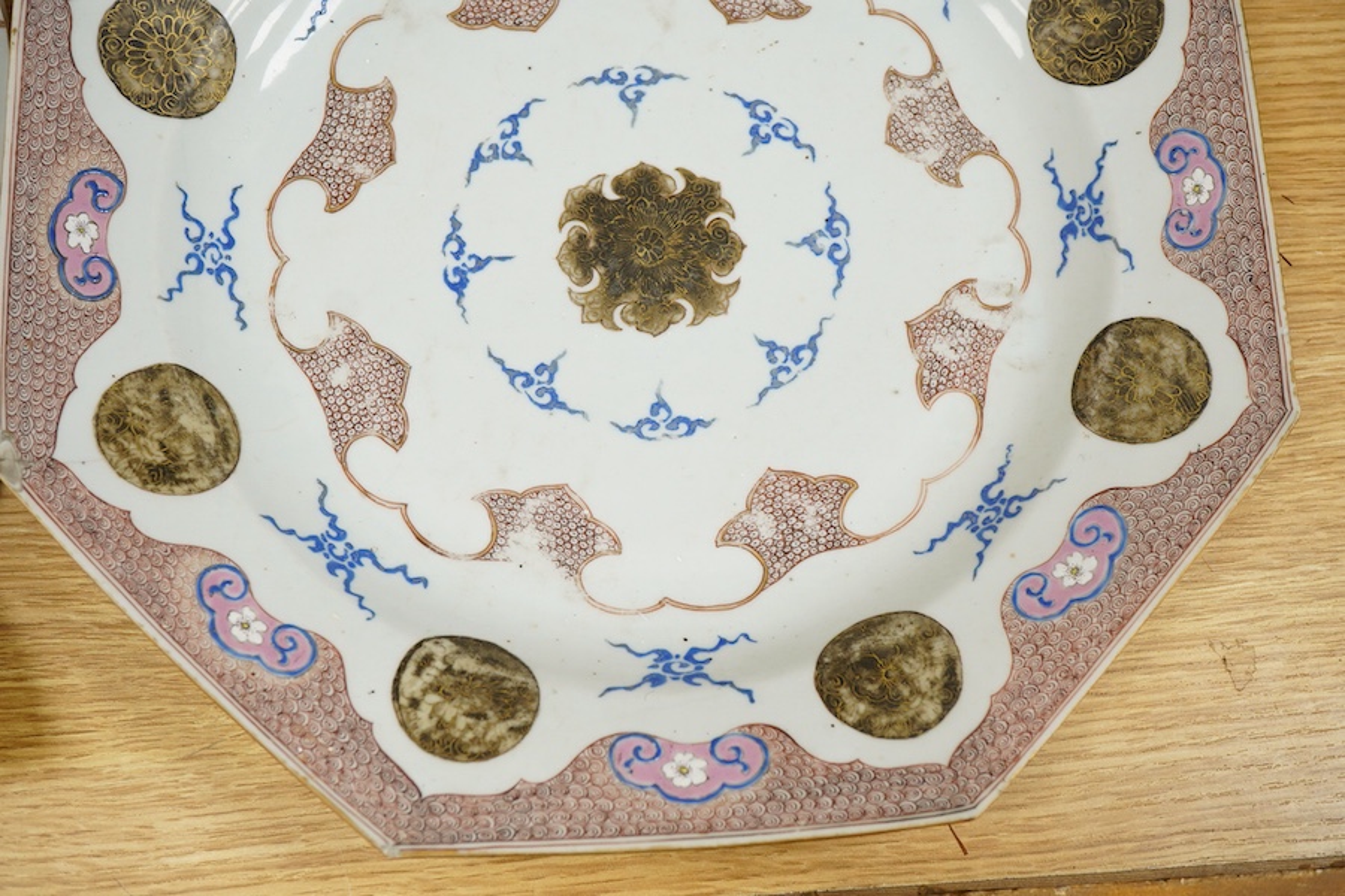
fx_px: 1681
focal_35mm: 45
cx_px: 672
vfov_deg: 29.9
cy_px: 448
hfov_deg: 43.6
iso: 1250
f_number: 8
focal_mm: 30
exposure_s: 1/125
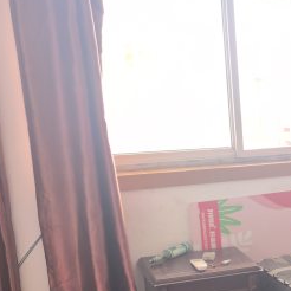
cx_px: 460
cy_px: 264
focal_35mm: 69
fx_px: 656
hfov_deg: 20.6
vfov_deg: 24.3
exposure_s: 1/100
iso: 160
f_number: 1.4
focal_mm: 6.98
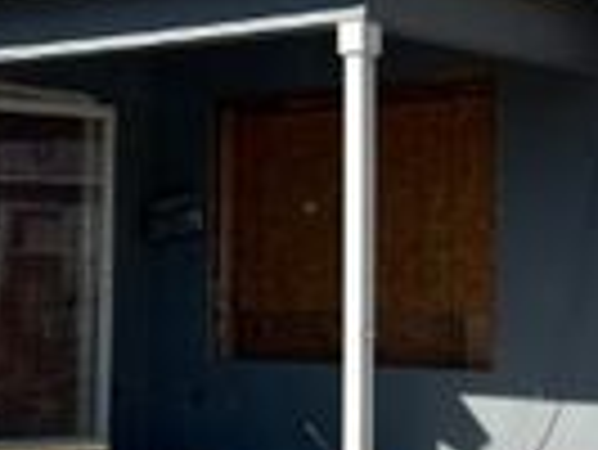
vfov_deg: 16.4
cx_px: 373
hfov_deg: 21.7
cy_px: 209
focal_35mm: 90
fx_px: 1556
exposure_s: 1/5000
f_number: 1.78
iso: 80
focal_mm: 6.86
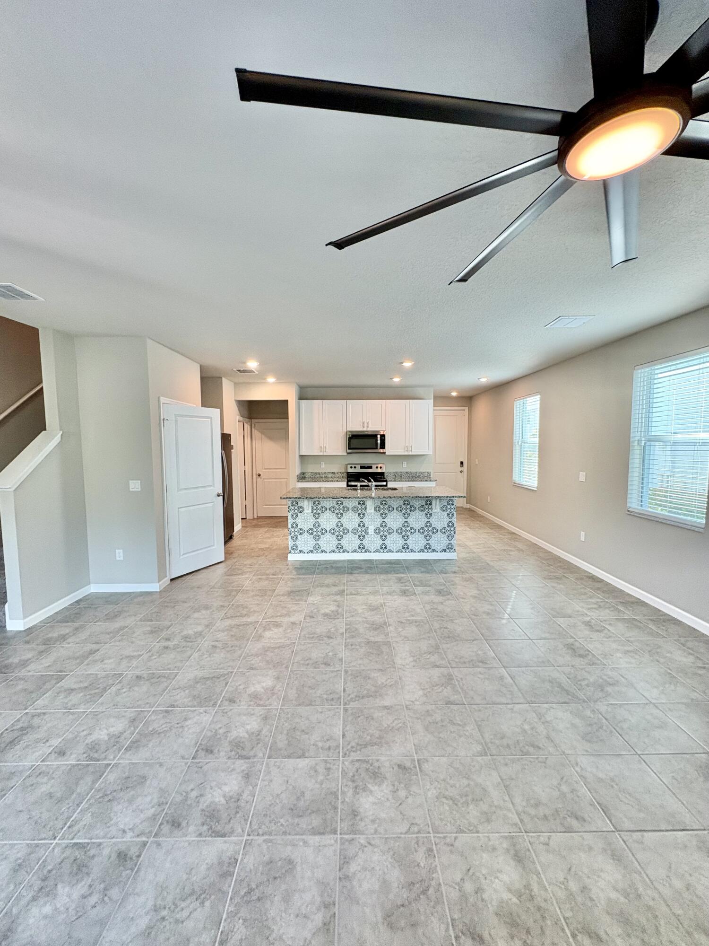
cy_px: 473
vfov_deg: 102.1
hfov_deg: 85.7
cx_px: 354
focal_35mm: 14
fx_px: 382
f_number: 2.2
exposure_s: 1/120
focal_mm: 2.22
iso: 160
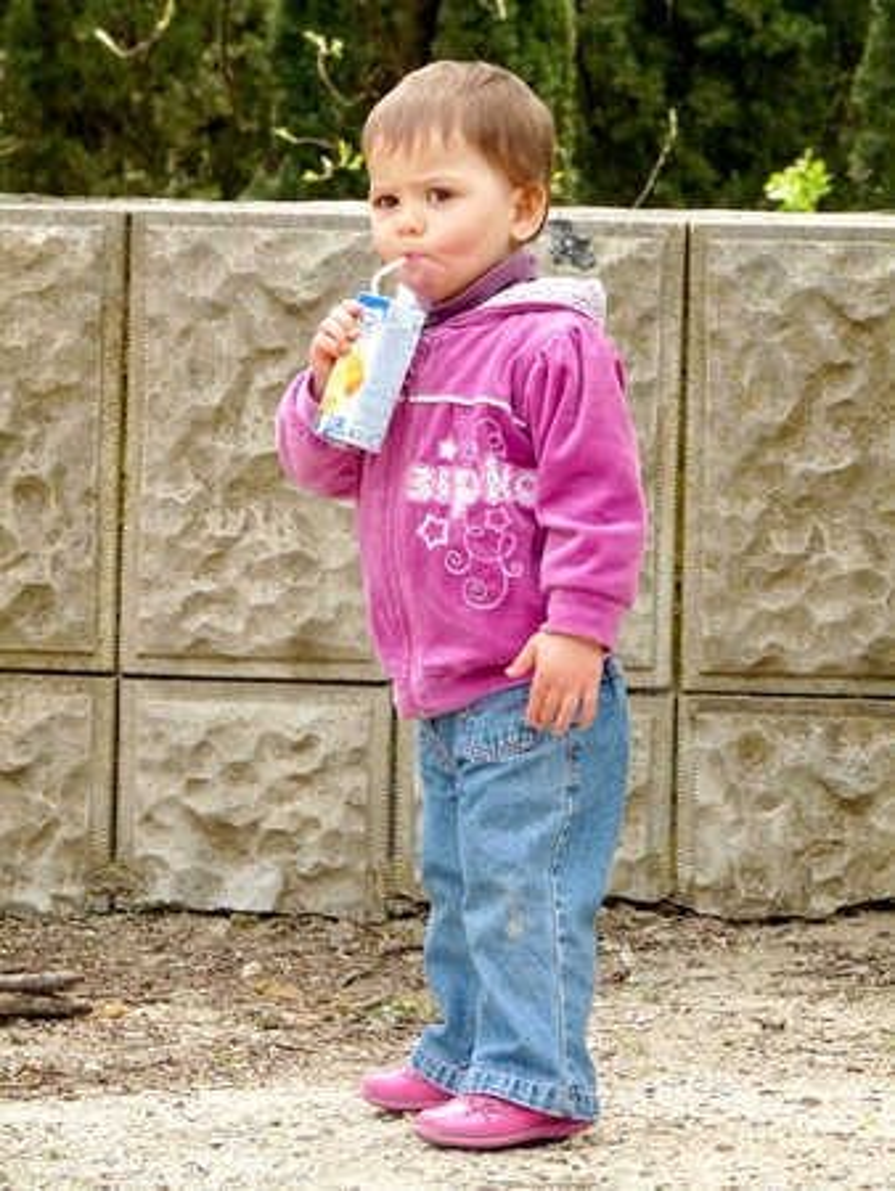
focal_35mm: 150
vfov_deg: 13.2
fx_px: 5166
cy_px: 596
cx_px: 448
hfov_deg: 9.9
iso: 100
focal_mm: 26.7
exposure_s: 1/160
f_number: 4.5
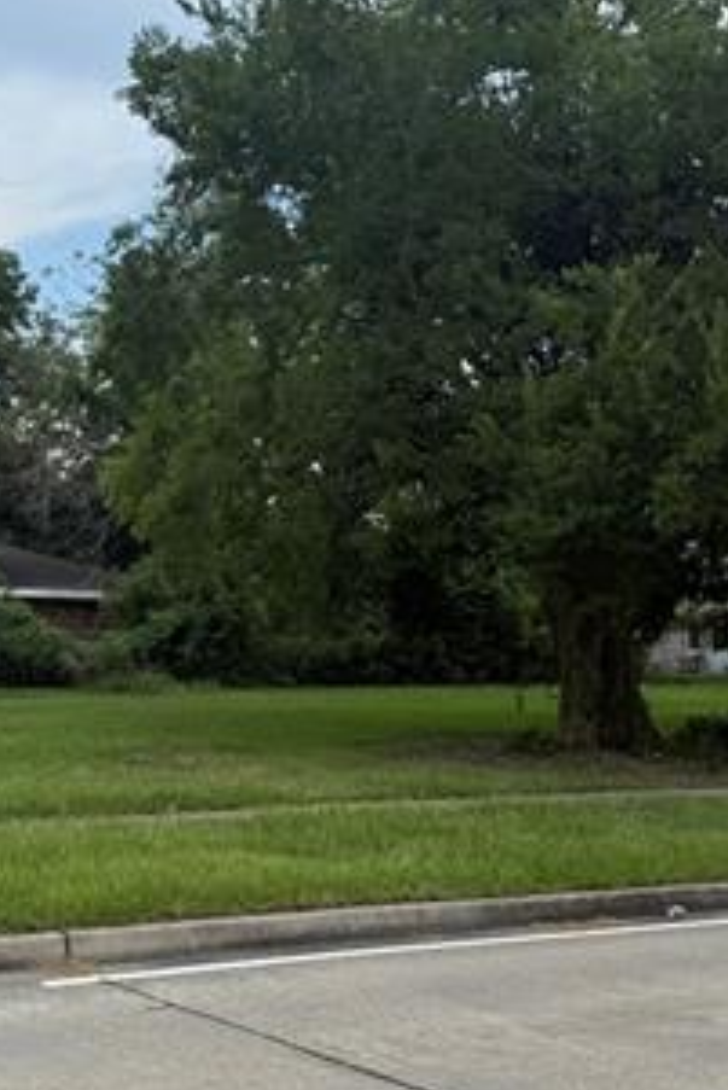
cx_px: 210
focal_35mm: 53
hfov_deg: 25.3
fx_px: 1606
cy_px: 438
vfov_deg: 37.4
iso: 80
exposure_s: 1/4975
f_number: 1.78
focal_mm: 6.76
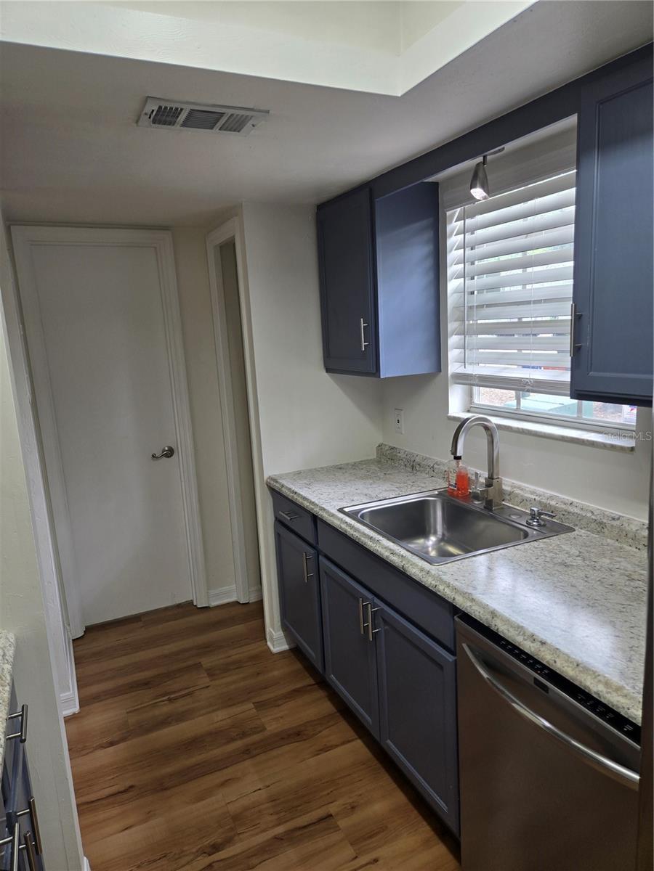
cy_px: 436
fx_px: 579
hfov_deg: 58.9
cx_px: 327
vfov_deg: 73.9
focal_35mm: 23
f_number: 1.8
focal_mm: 5.4
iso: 50
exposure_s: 1/120
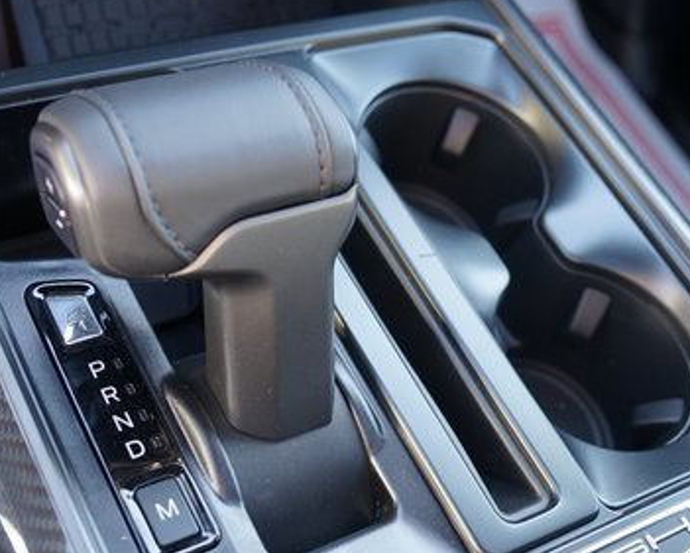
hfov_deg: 35.3
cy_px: 345
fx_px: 1083
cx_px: 336
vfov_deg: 28.5
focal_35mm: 53
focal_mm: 31
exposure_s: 1/60
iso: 640
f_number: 4
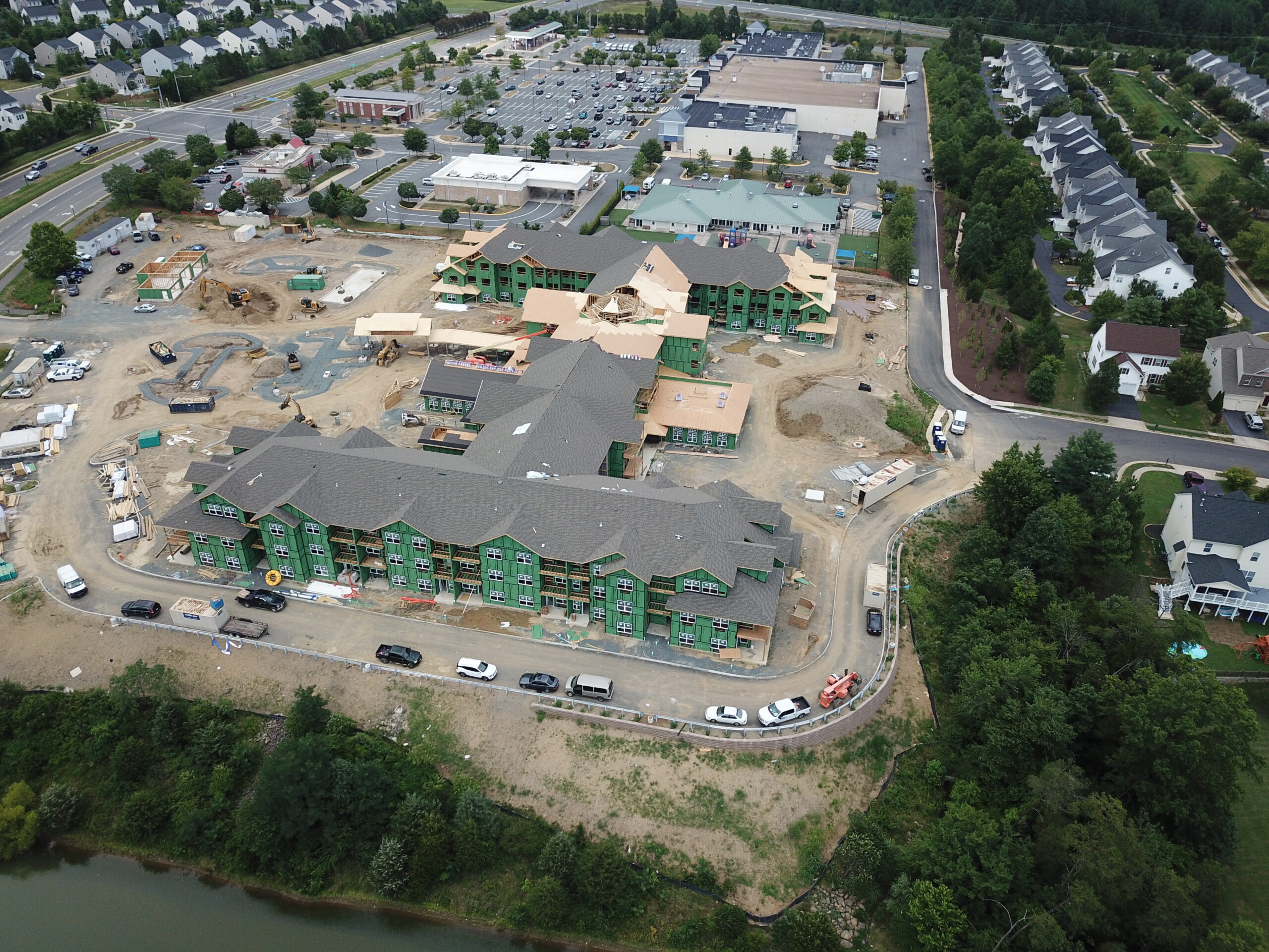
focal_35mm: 26
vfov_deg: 53.1
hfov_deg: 67.3
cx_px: 634
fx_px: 953
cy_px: 476
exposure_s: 1/906
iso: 100
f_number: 2.2
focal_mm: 4.73
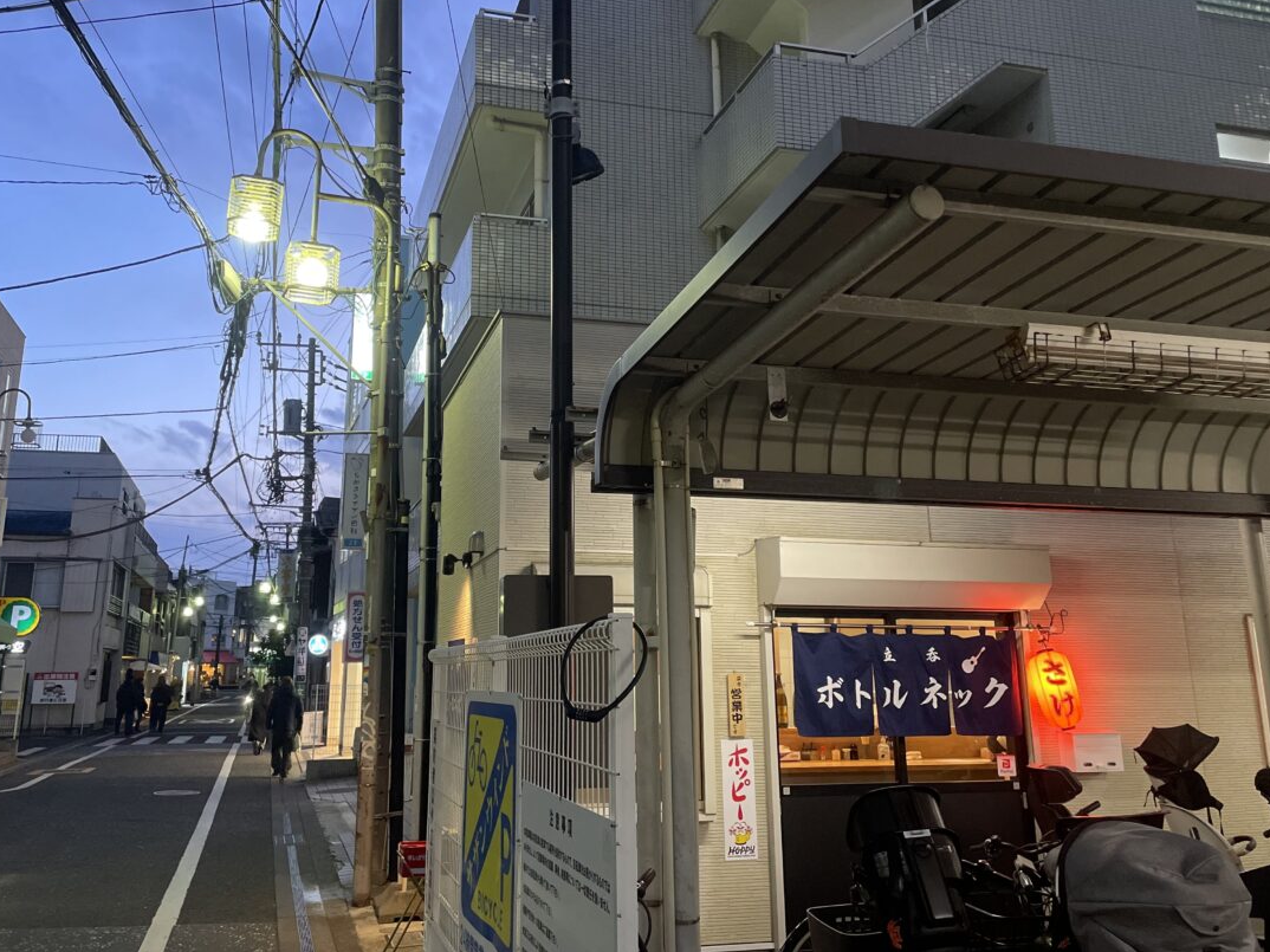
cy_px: 387
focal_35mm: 31
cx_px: 595
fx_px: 1137
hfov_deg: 58.3
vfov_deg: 45.2
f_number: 1.6
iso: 320
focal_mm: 4.2
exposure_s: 1/50
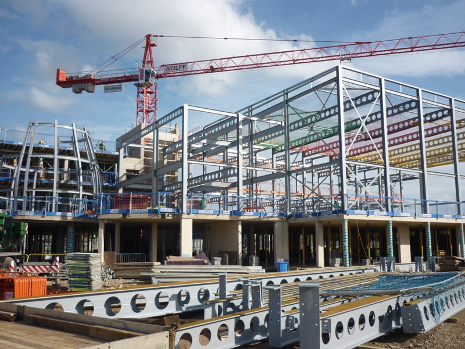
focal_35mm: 33
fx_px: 443
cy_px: 174
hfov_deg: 55.4
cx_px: 232
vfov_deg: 42.9
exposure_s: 1/200
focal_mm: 5.5
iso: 80
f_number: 8
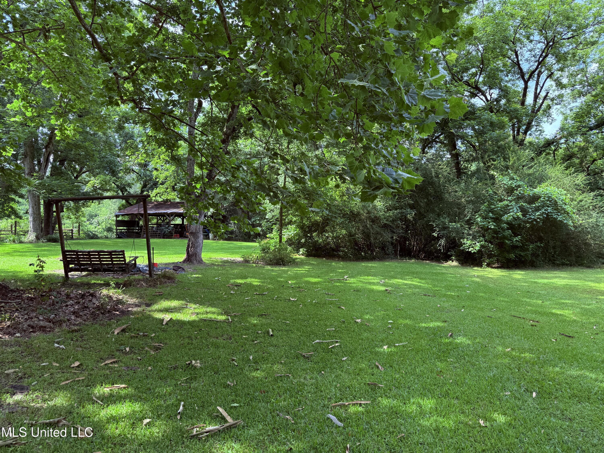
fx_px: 419
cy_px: 226
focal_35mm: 24
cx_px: 302
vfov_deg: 56.8
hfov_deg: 71.6
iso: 100
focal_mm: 6.76
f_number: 1.78
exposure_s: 1/575
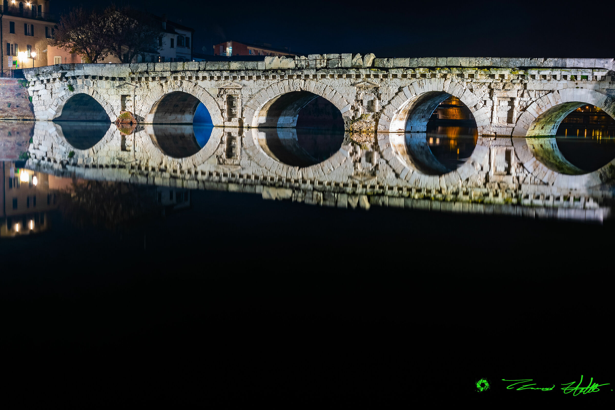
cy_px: 205
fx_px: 820
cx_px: 308
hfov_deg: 41.1
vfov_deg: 28.1
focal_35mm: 48
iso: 50
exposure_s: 10
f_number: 10
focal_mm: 32
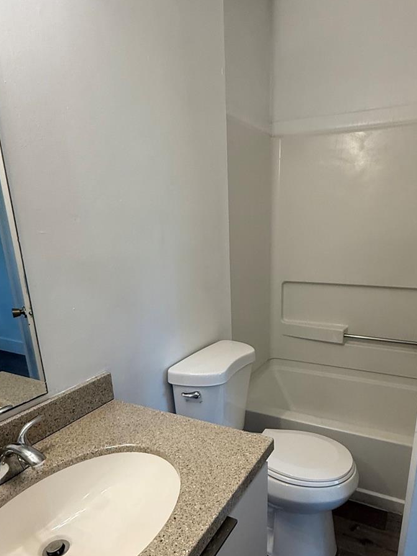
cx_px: 240
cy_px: 344
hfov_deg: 56.6
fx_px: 385
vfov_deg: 70.6
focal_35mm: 24
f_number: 2.2
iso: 250
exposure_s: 1/120
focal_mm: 2.22
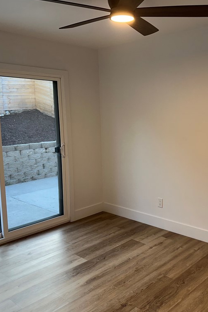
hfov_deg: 38.1
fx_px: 295
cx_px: 149
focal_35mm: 34
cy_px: 156
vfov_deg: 55.8
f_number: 1.78
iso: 100
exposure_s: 1/120
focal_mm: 6.86
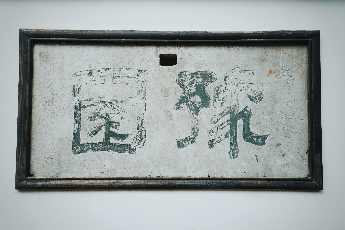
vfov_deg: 40.0
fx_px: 316
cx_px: 172
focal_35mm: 33
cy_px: 115
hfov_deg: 57.2
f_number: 5.6
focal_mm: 33
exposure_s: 1/1000
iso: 640
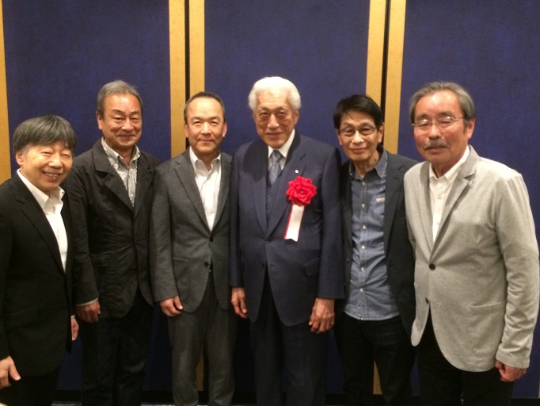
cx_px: 270
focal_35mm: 34
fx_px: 531
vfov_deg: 41.8
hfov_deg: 53.9
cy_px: 195
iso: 250
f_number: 2.2
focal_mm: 4.15
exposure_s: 1/15
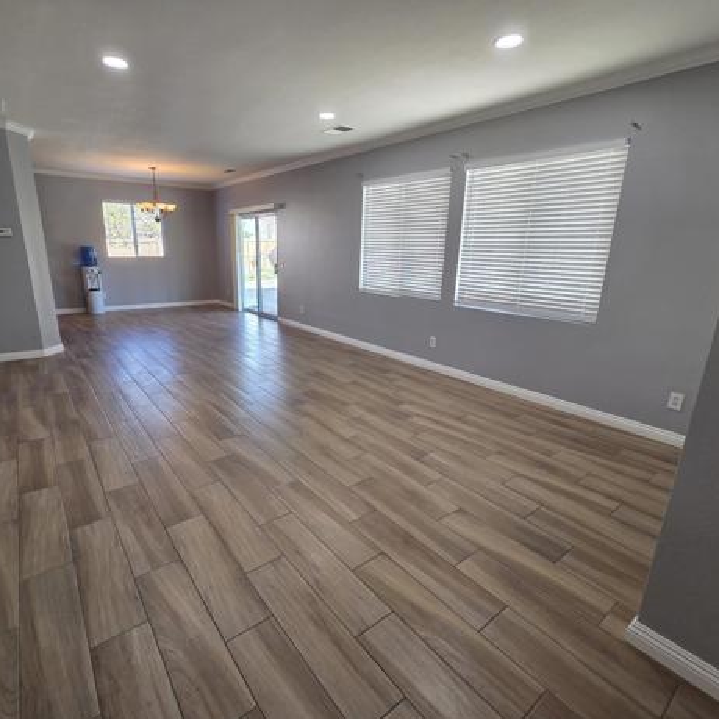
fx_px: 376
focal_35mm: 16
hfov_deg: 87.3
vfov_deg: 87.4
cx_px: 336
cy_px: 361
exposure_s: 1/60
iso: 125
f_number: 2.2
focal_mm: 2.2
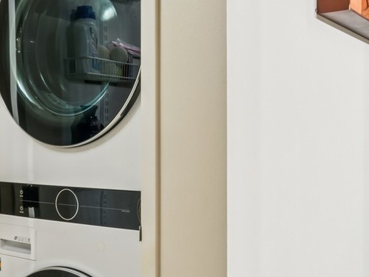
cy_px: 146
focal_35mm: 48
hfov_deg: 39.3
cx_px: 134
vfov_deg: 30.3
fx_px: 512
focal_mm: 10
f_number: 11
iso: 200
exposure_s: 1/1.25
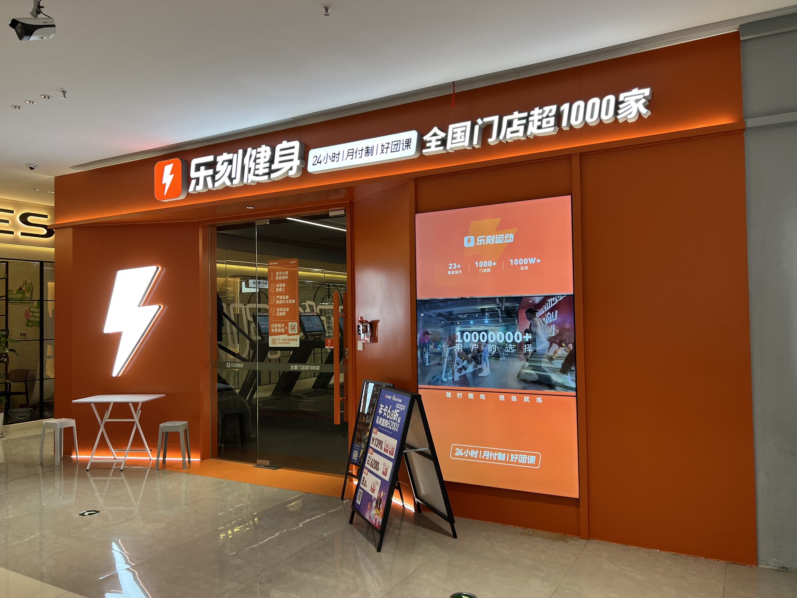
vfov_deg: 53.1
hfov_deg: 67.3
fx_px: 599
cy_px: 299
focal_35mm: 26
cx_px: 398
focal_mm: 5.7
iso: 50
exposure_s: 1/100
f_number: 1.5
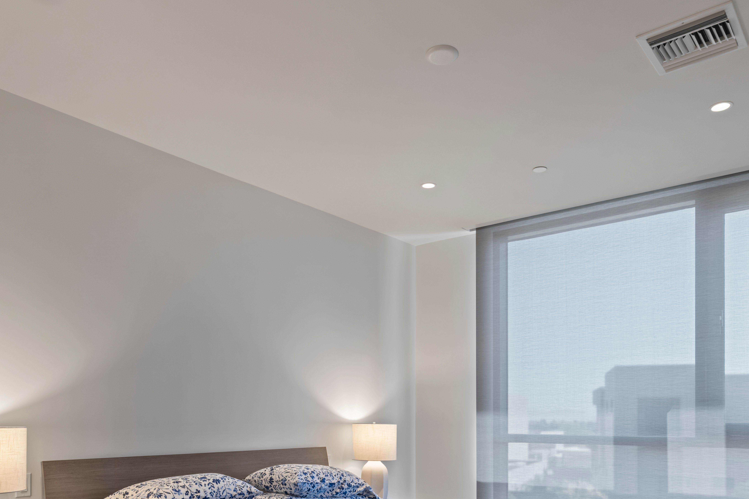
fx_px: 624
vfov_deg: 41.2
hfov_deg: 61.9
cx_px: 393
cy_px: 419
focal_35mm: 30
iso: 200
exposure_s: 1/1.25
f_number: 8
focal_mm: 17
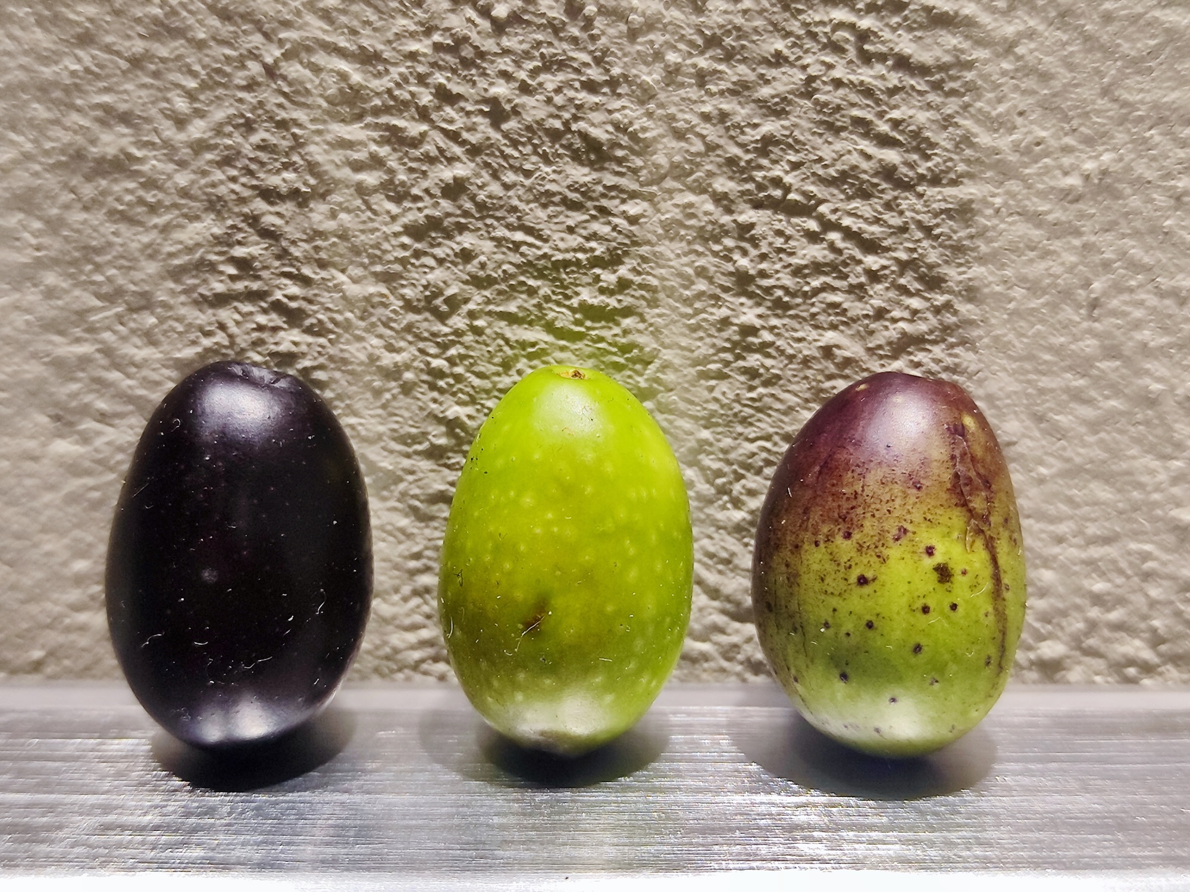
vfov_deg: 58.9
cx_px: 595
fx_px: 791
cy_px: 446
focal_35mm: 23
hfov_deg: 73.9
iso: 552
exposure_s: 1/50
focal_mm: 5.59
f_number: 1.88
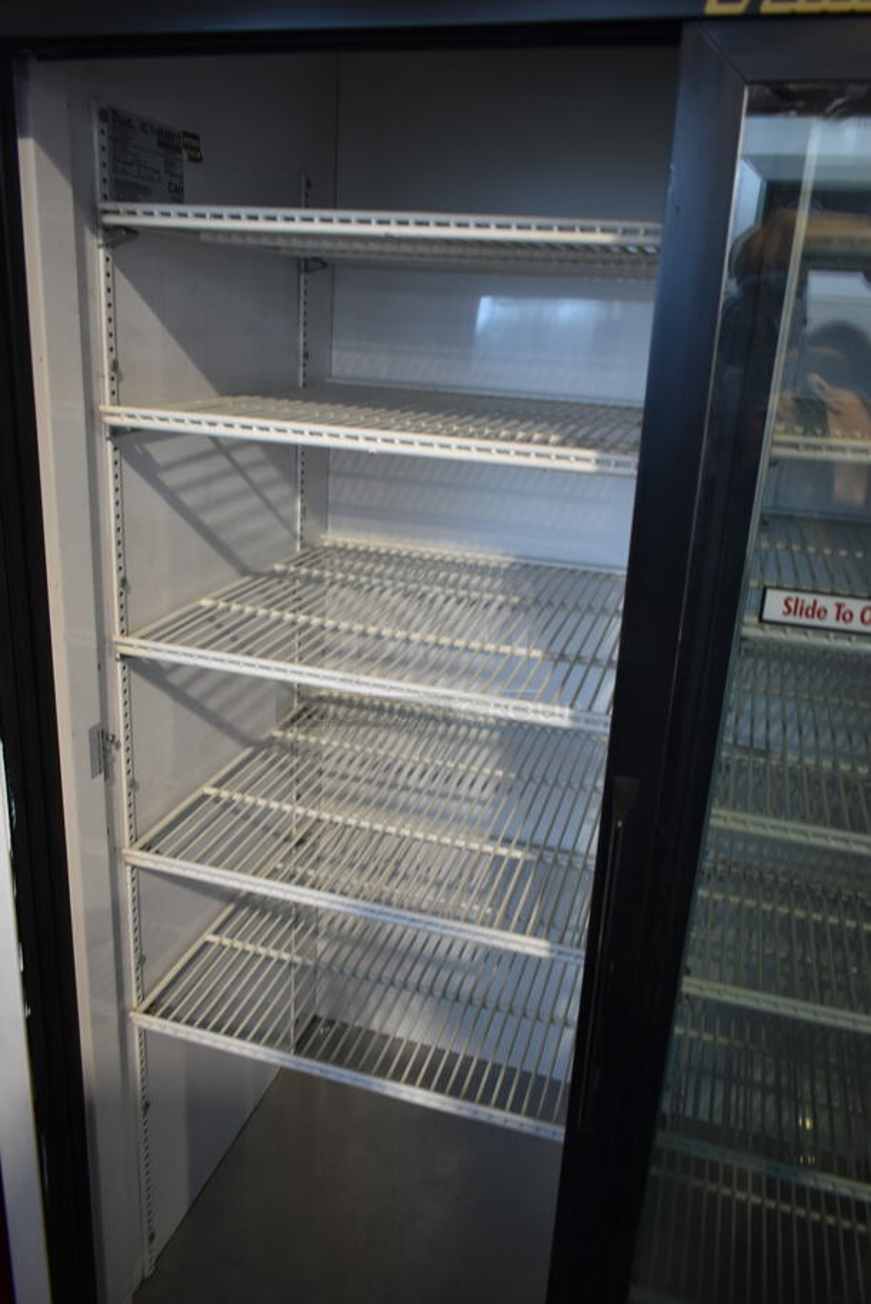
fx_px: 978
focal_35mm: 27
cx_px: 436
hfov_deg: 48.0
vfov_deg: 67.3
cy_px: 652
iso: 560
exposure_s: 1/30
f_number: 3.5
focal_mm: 18
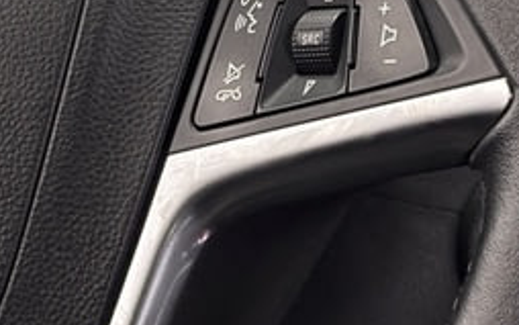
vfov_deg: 6.7
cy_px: 24
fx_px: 2759
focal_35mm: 195
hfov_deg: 10.7
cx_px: 80
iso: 320
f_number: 1.6
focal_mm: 5.96
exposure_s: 1/25
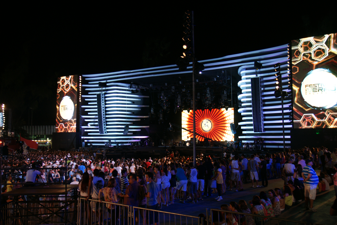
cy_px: 112
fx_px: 309
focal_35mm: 33
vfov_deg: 40.0
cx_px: 168
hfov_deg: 57.2
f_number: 4.5
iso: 320
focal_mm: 22
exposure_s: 1/15
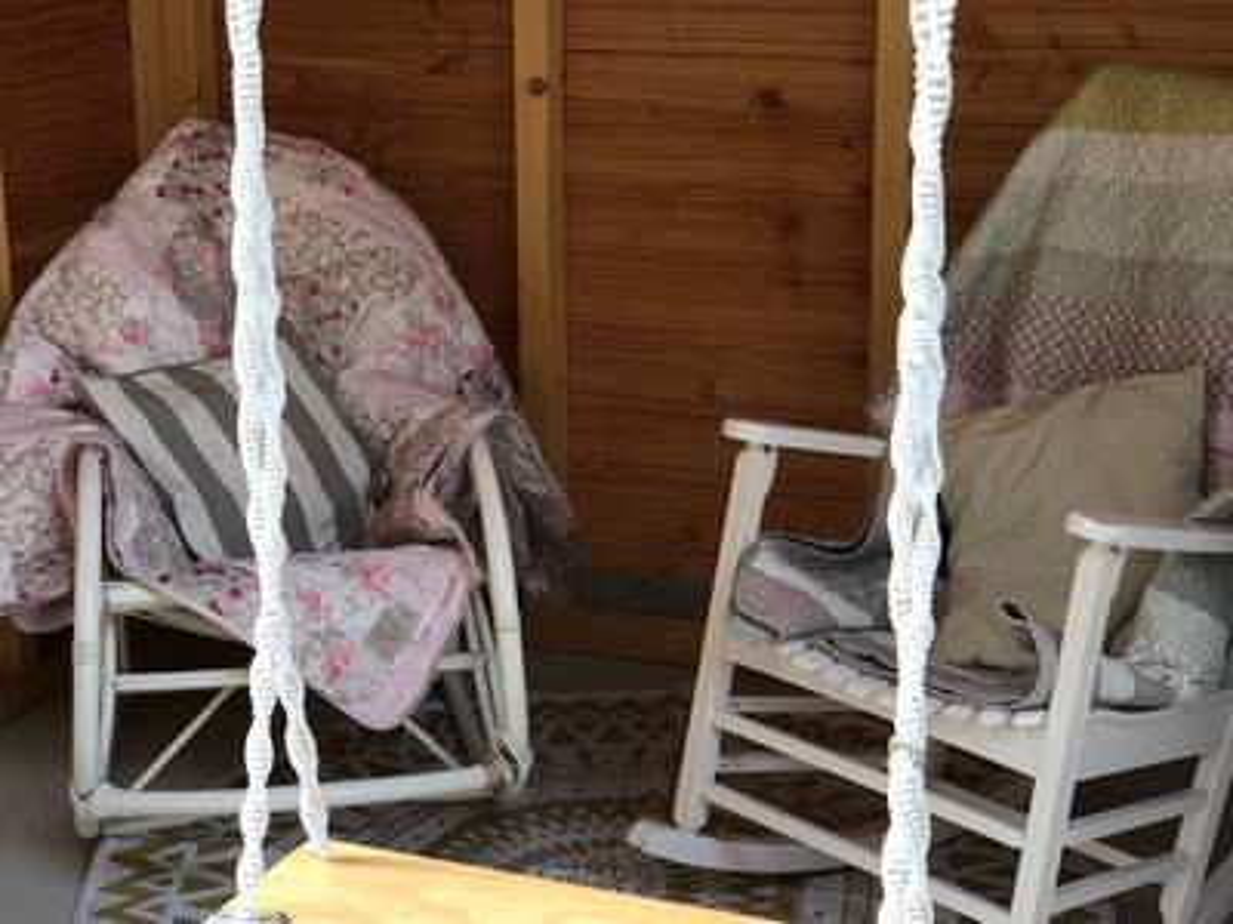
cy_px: 462
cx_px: 616
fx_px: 1852
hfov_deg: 36.8
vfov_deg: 28.0
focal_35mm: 52
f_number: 2.4
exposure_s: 1/60
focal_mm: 6
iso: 32
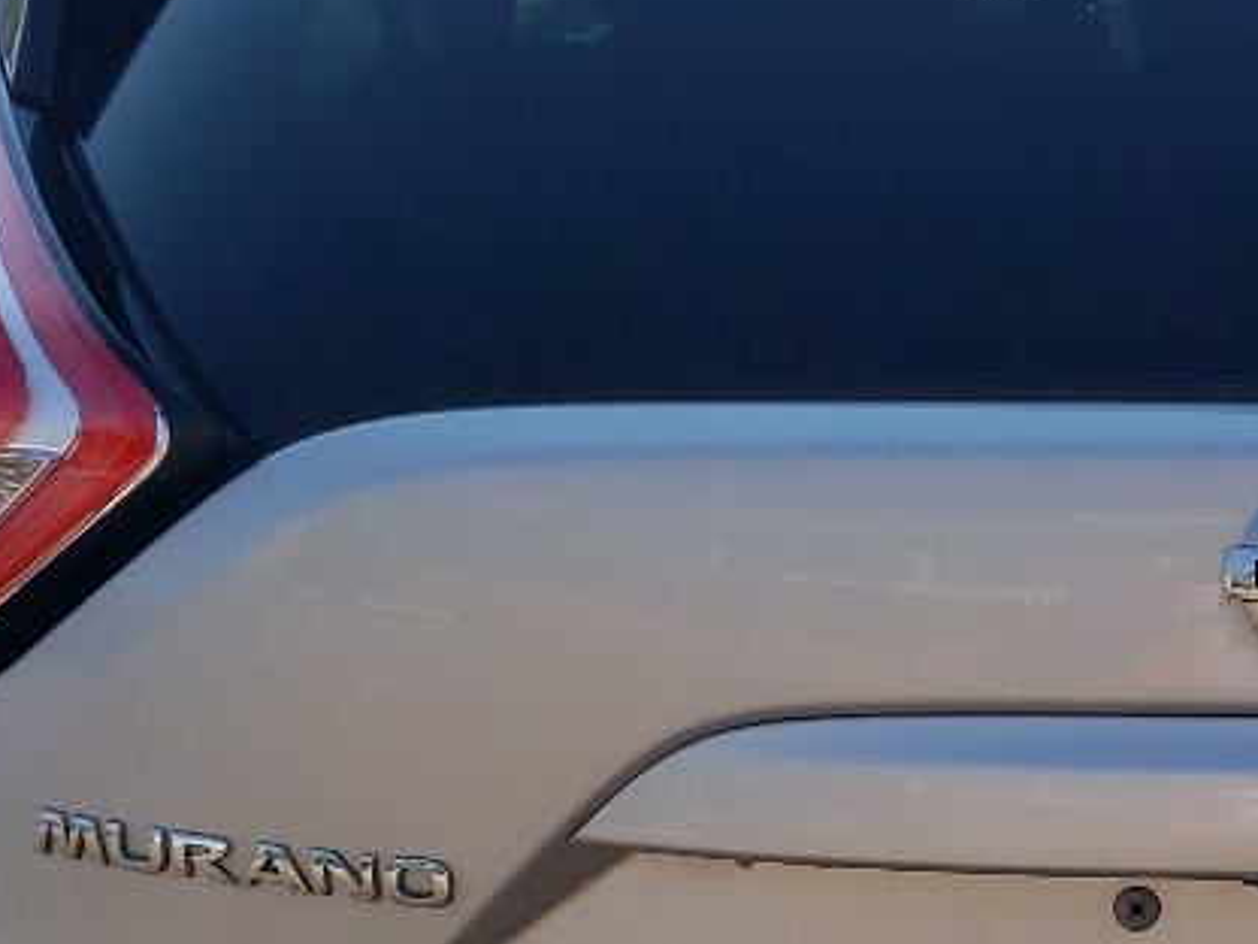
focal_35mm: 100
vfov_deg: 14.7
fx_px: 3634
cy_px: 726
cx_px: 1219
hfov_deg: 19.2
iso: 50
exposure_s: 1/3333
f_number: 1.5
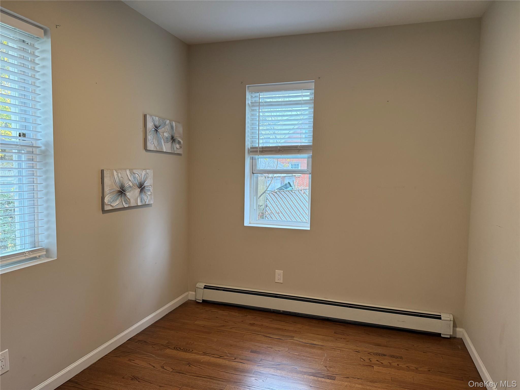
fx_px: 361
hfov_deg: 71.6
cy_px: 195
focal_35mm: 24
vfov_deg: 56.8
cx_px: 260
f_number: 1.78
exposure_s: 1/120
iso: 200
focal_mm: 6.76
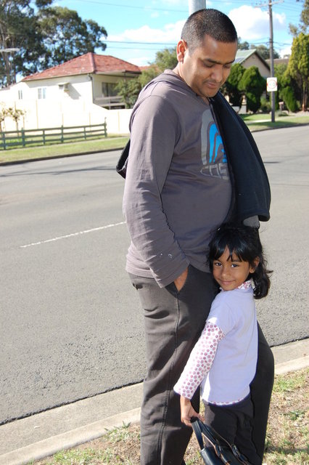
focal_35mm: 51
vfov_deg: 38.9
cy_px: 232
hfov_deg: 26.5
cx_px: 154
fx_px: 657
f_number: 5.6
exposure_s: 1/500
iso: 280
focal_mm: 34
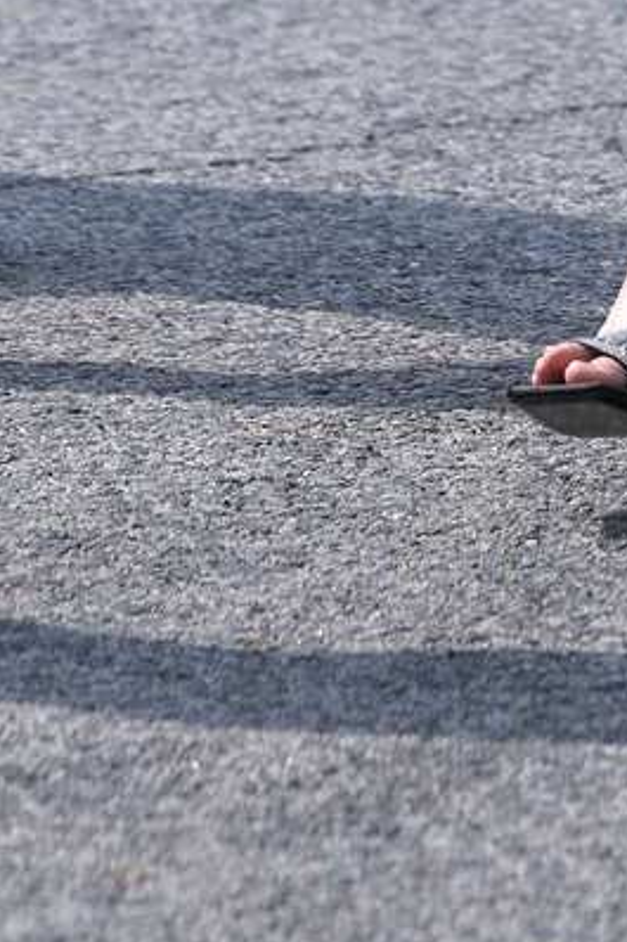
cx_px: 849
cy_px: -1070
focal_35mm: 859
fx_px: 22459
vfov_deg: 2.4
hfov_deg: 1.6
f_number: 5.6
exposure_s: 1/640
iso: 100
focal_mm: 190
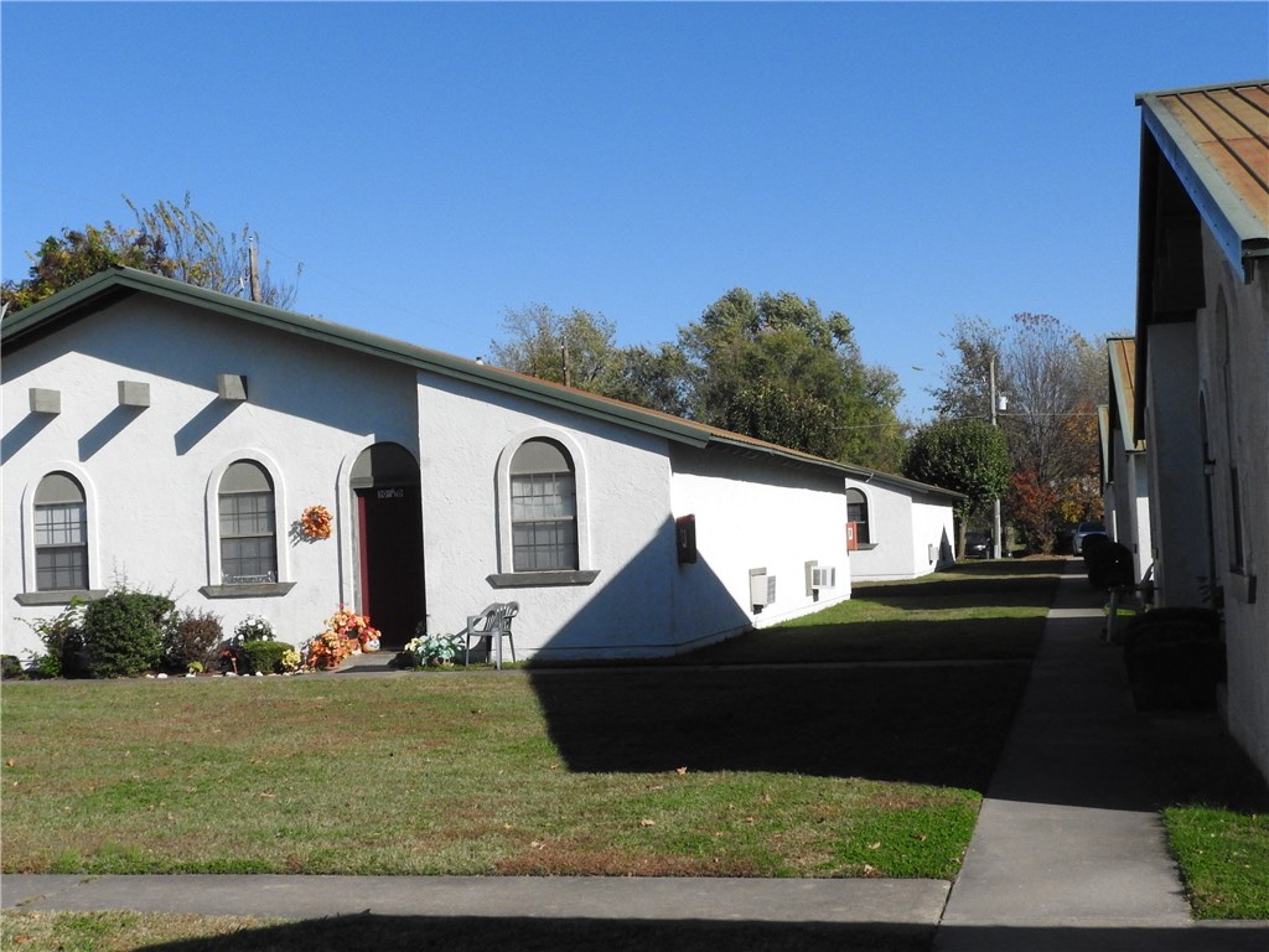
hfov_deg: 42.1
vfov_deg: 32.2
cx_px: 634
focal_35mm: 45
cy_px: 476
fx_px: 1650
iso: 400
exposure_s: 1/2000
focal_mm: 8.1
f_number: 6.3
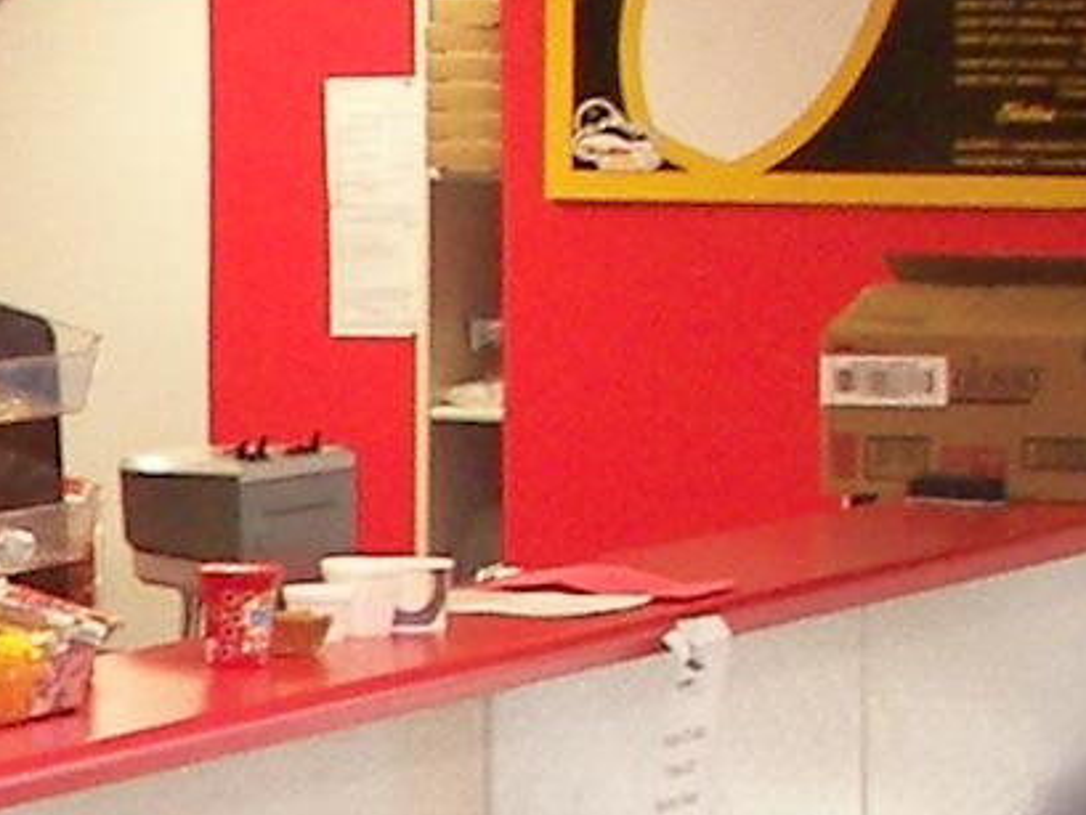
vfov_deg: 6.5
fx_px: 7155
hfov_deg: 8.4
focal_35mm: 228
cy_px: 932
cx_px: -860
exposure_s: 1/30
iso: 125
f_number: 2.8
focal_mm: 6
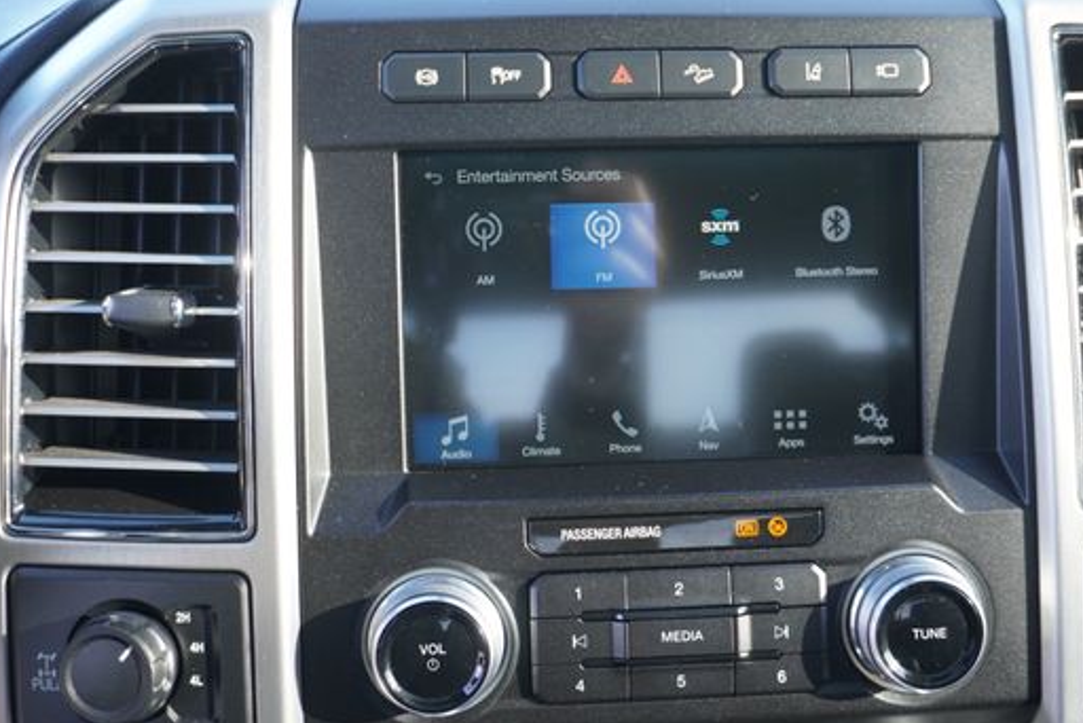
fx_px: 1354
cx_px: 618
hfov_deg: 43.5
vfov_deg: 29.8
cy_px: 300
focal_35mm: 45
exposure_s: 1/60
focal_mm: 24
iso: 320
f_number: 4.5
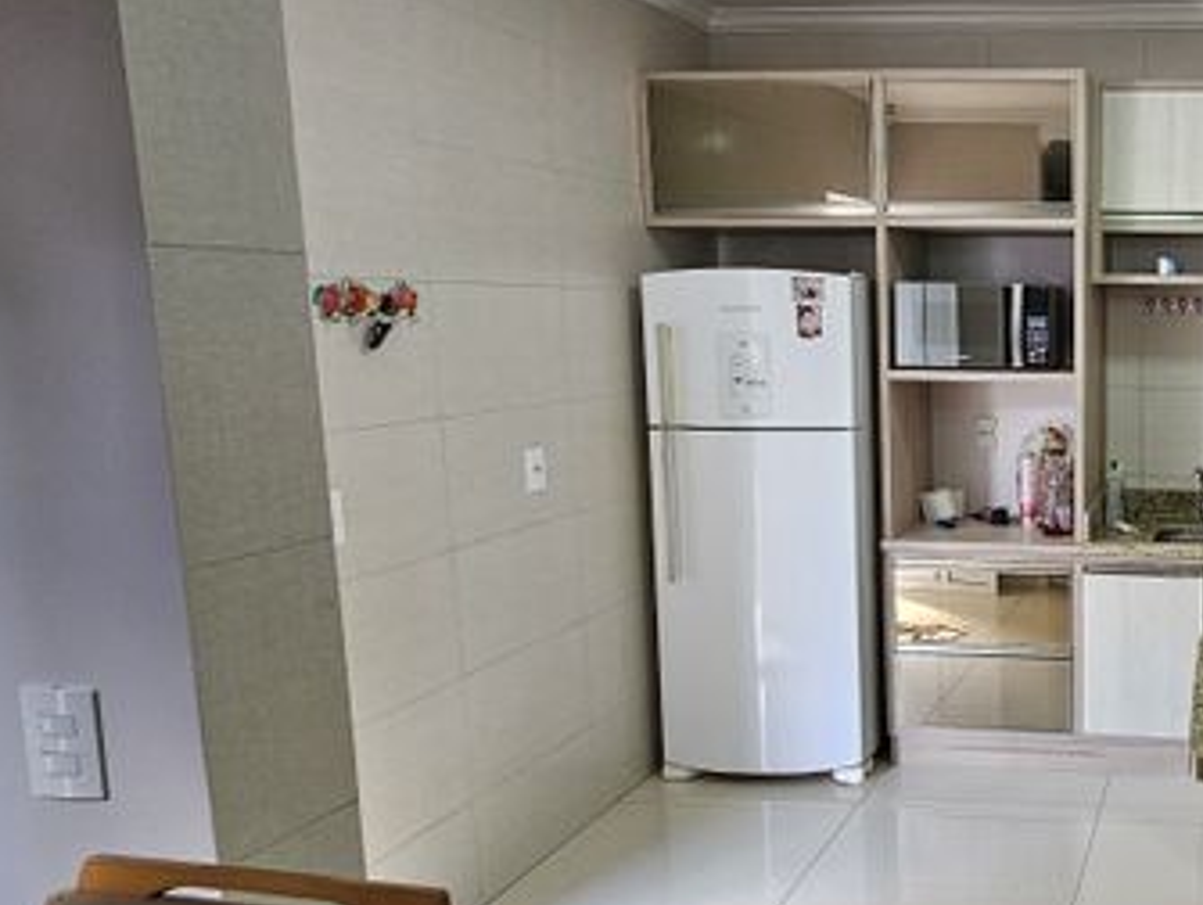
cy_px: 485
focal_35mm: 31
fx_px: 1078
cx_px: 1163
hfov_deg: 49.3
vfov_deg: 45.5
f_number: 2.2
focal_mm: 2.2
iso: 80
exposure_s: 1/50
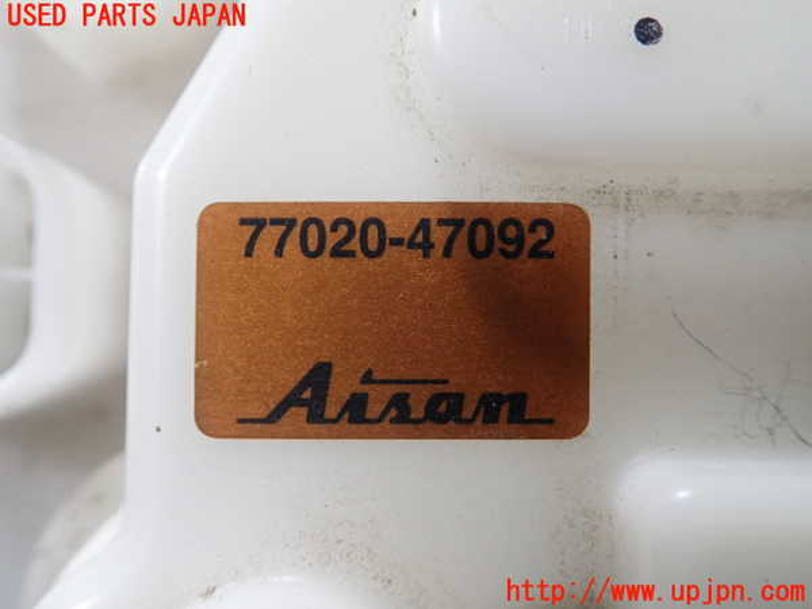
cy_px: 304
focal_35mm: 30
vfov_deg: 46.8
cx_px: 406
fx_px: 704
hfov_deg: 60.0
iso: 250
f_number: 2.3
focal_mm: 5.5
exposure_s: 1/125
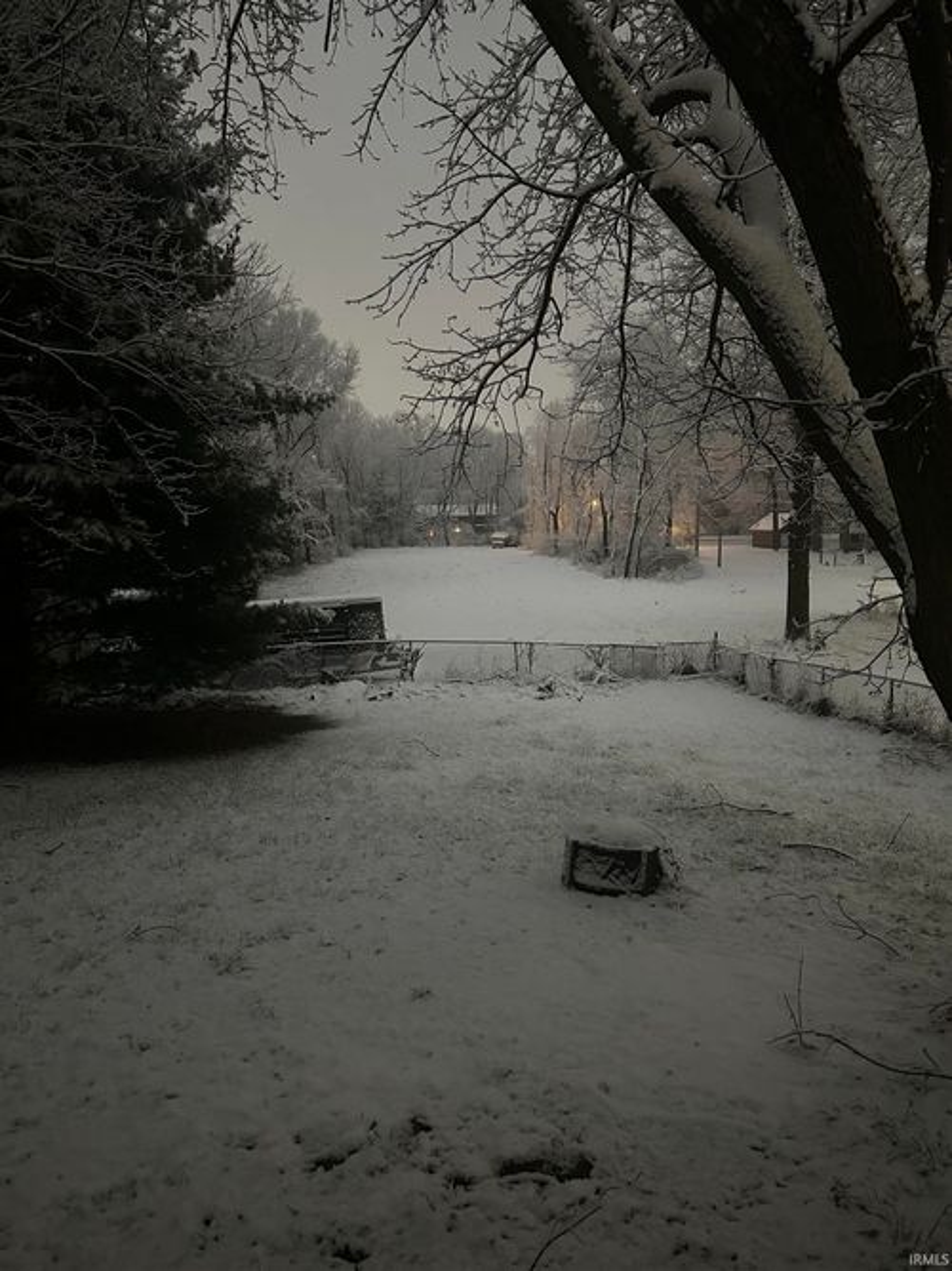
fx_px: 880
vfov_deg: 71.6
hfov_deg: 56.8
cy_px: 636
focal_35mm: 24
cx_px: 476
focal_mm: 6.86
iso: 1600
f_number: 1.78
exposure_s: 1/30
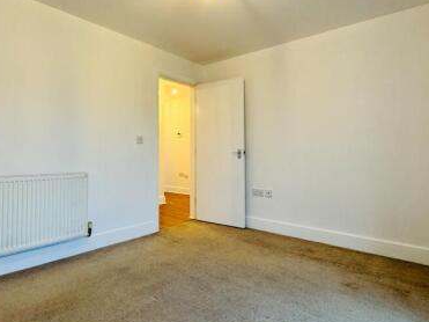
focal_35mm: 22
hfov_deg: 76.2
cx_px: 194
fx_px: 273
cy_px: 147
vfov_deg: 61.0
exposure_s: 1/50
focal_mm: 2.22
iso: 200
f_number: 2.2
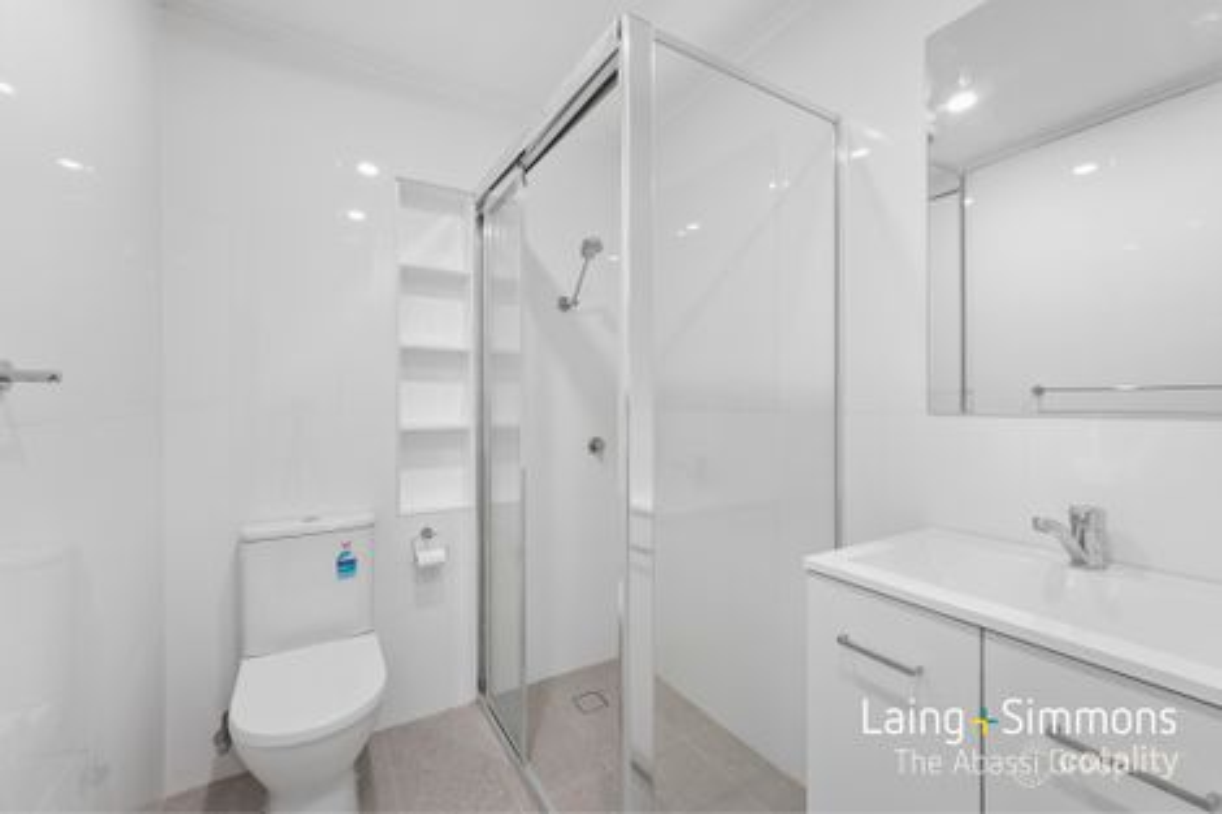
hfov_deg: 96.8
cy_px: 407
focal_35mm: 16
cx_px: 611
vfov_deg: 73.7
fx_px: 543
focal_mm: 16
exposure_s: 1/6
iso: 100
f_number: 9
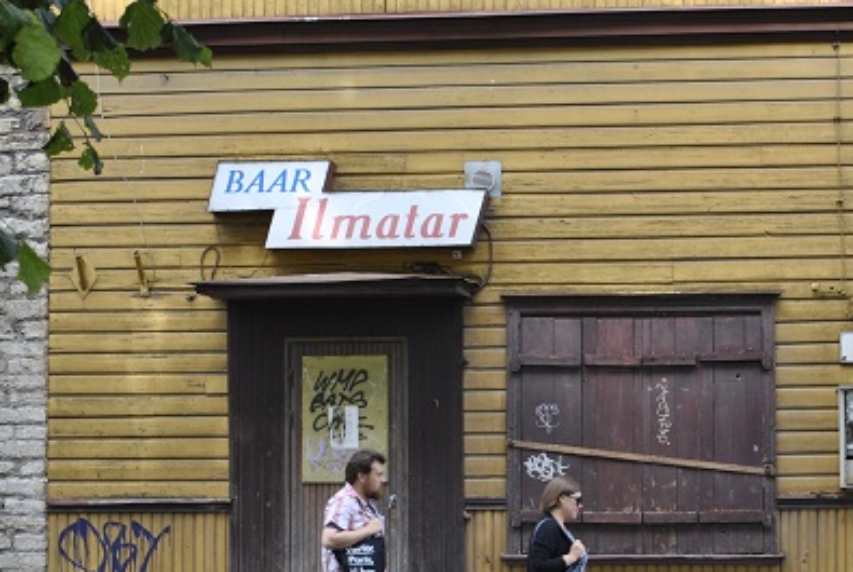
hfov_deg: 25.1
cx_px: 622
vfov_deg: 17.1
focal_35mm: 80
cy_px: 396
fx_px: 1899
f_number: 5.6
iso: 140
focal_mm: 34
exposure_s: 1/125
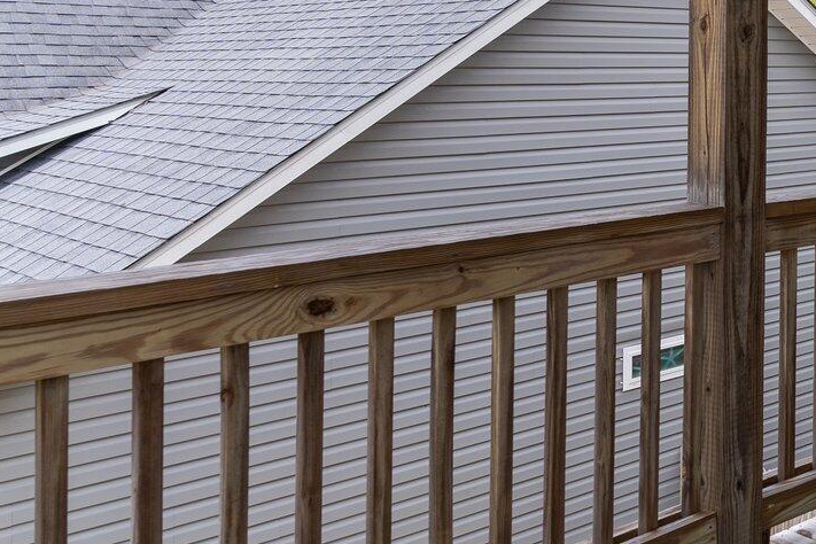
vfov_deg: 27.2
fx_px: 1111
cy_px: 143
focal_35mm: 49
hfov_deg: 33.6
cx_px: 951
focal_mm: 17
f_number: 5
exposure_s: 1/250
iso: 100
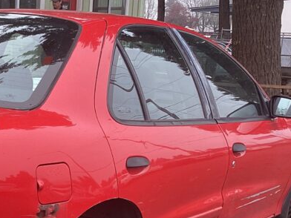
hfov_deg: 23.1
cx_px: -3
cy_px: 188
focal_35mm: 81
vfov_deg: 18.0
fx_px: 681
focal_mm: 3.3
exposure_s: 1/120
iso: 64
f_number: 2.4
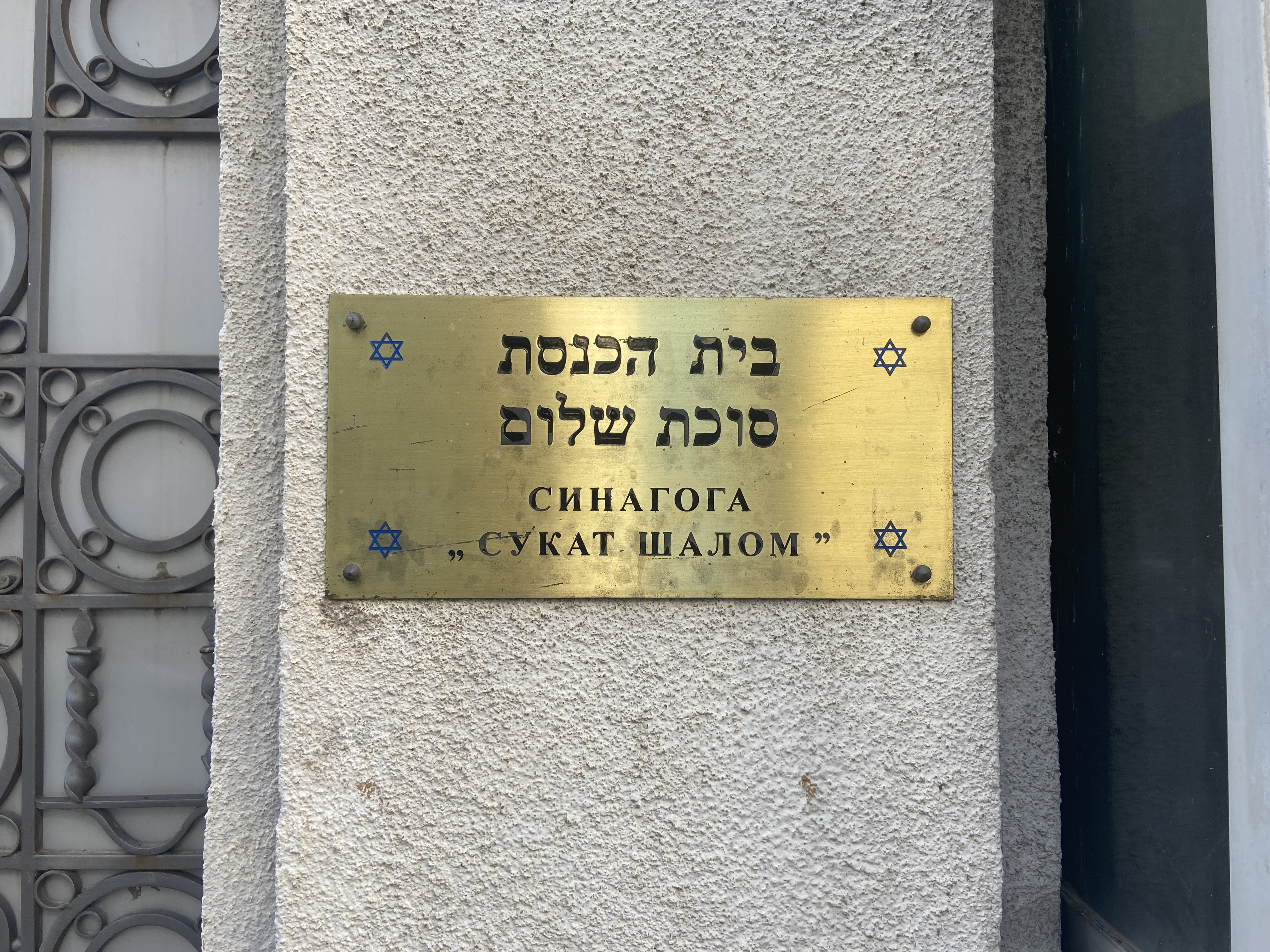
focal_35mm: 26
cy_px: 476
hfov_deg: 67.3
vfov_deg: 53.1
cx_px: 635
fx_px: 954
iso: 32
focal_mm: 4.25
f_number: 1.8
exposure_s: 1/122
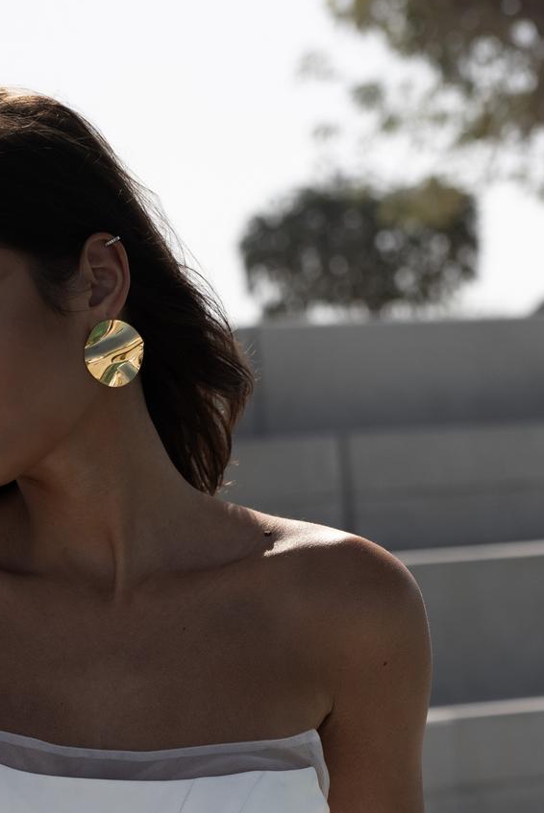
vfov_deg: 16.8
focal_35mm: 118
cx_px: 96
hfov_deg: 11.6
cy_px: 887
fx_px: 2670
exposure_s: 1/2000
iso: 160
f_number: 4
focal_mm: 50
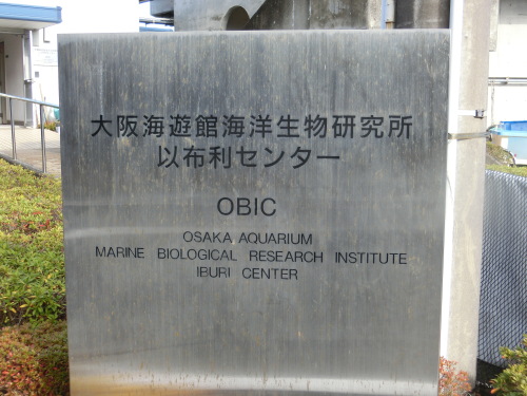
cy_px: 198
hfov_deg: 42.1
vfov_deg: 32.2
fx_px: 685
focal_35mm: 45
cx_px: 264
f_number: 4.4
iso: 80
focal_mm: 8
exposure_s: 1/125
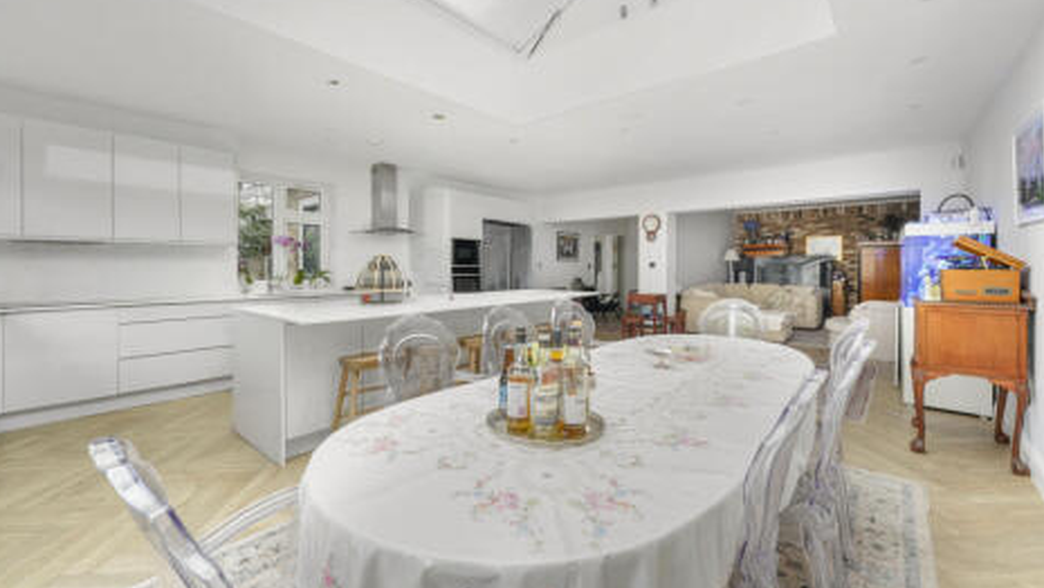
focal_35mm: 15
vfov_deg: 70.5
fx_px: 415
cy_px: 268
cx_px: 523
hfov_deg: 103.0
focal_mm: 14
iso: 1250
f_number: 8
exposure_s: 1/40
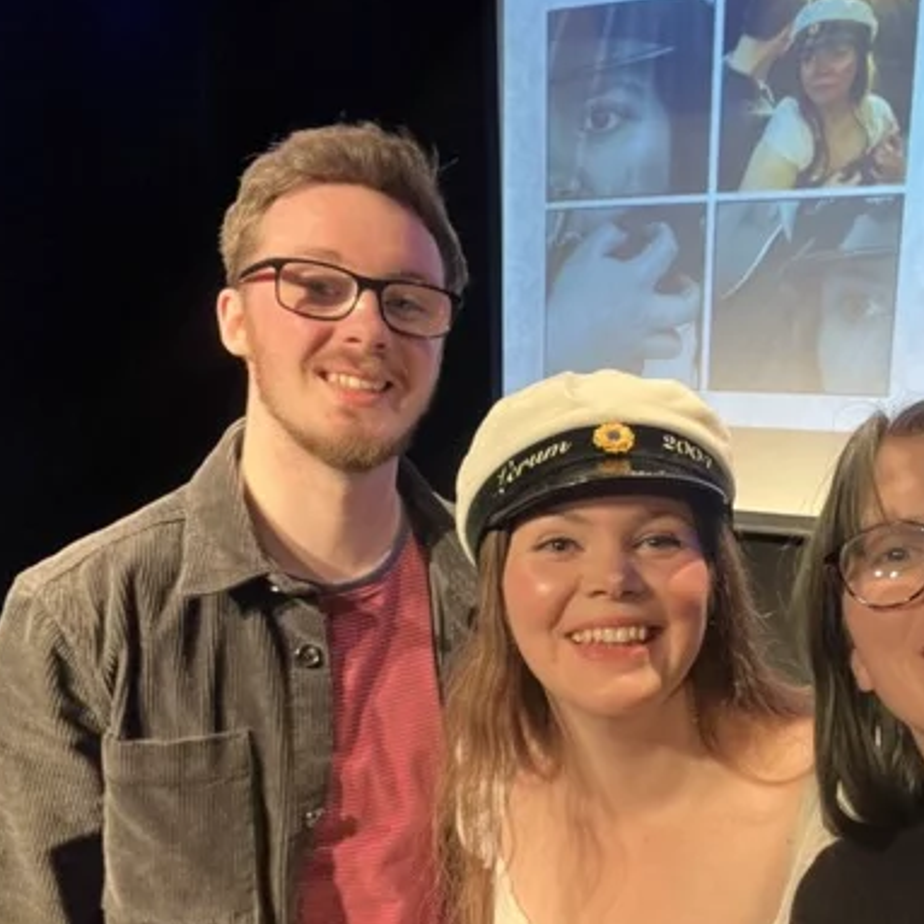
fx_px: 1027
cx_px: 584
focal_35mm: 34
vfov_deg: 48.0
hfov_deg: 48.0
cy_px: 572
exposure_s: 1/33
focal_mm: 2.71
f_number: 2.2
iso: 320
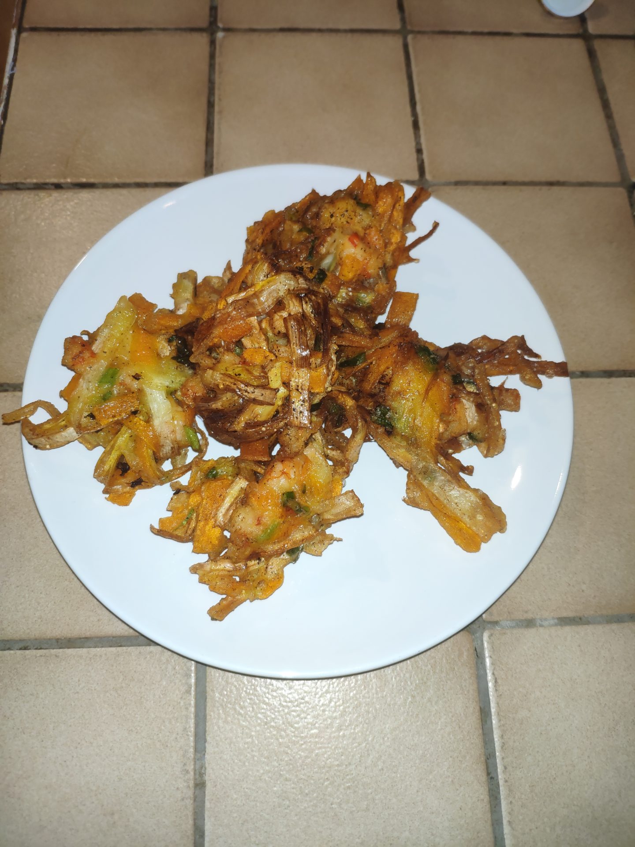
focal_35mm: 21
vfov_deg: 79.0
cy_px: 424
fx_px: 514
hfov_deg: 63.4
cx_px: 318
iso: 602
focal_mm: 4.22
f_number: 1.8
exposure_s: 1/50
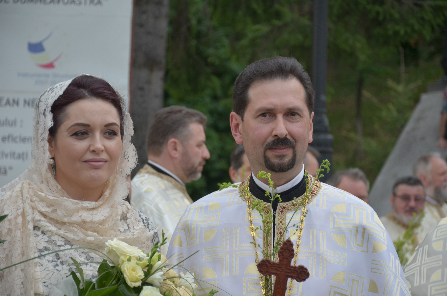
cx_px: 224
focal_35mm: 135
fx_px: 1673
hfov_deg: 15.2
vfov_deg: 10.1
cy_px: 148
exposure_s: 1/250
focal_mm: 90
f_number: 5.3
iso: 400
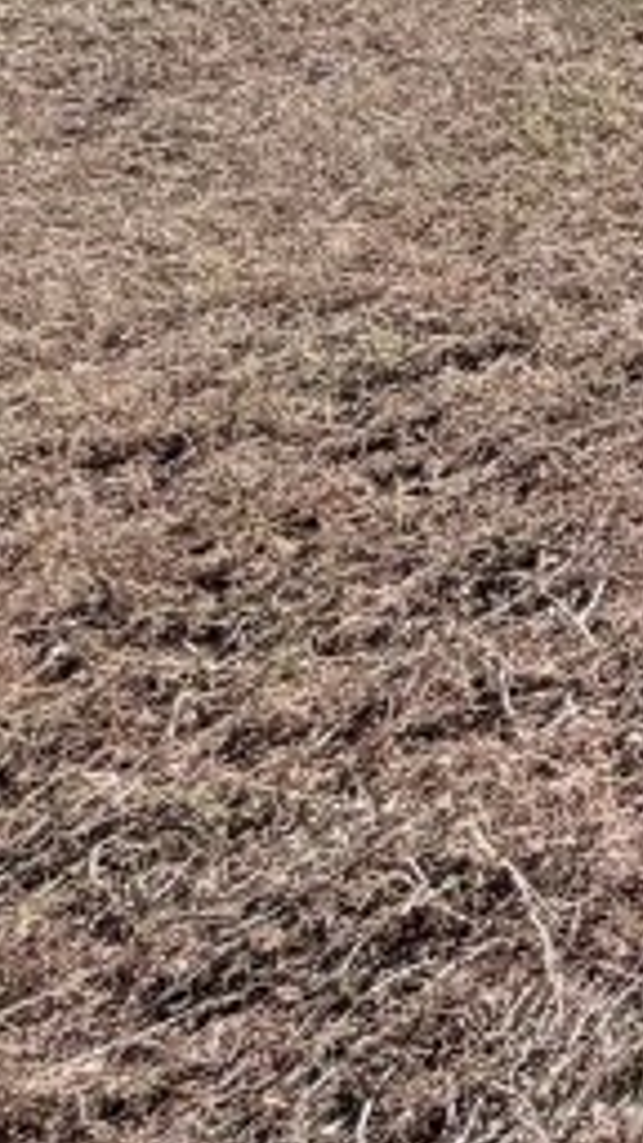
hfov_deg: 10.4
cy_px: -393
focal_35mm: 61
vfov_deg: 27.7
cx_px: 2108
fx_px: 1849
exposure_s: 1/1285
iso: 20
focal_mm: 2.22
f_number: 2.2
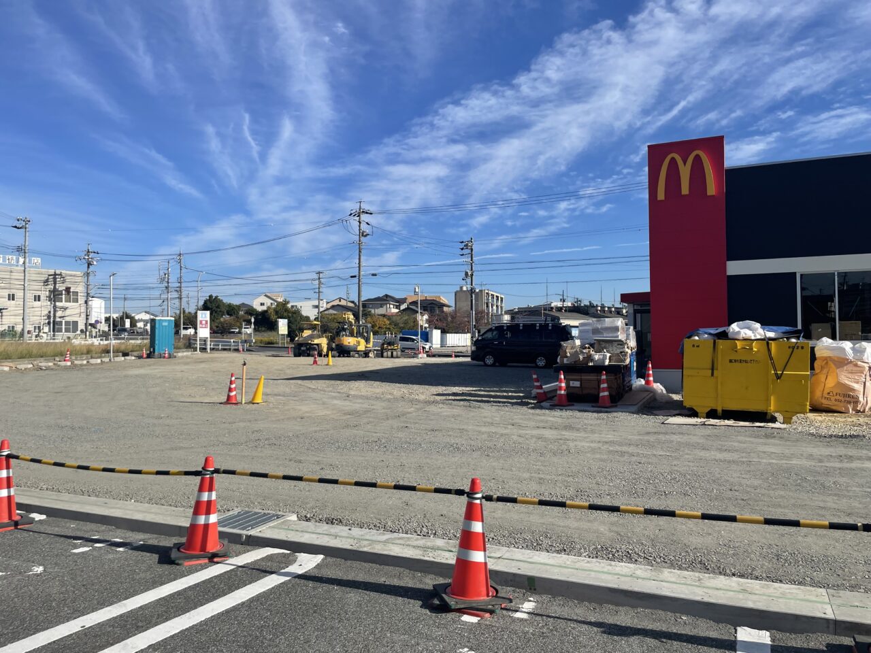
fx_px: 654
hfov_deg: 67.3
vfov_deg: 53.1
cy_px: 326
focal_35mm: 26
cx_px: 436
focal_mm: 4.2
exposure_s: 1/4464
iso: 32
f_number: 1.6
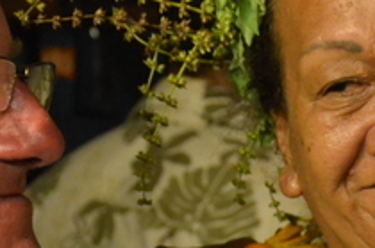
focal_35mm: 354
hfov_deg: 5.8
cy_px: 71
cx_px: 445
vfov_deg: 3.9
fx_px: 3679
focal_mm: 62
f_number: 7.1
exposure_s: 1/200
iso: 3200
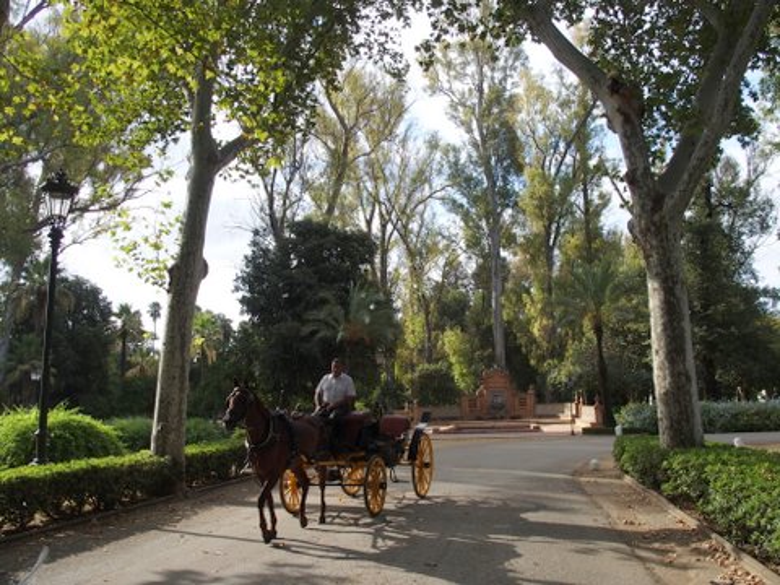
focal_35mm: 28
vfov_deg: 49.7
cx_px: 390
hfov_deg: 63.4
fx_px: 631
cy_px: 292
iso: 100
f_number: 3.5
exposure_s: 1/500
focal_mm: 6
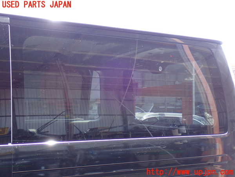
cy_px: 88
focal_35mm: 54
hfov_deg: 35.5
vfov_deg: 27.0
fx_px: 367
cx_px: 118
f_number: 3.3
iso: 200
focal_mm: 9.65
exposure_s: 1/60
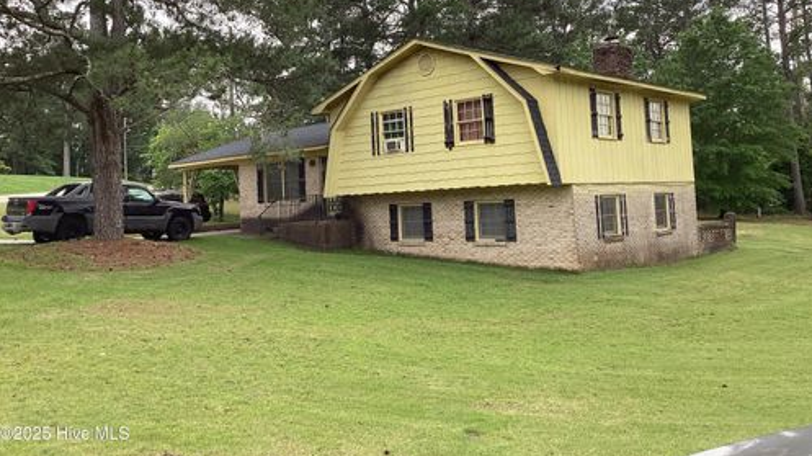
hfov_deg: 58.0
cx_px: 407
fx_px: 732
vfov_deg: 34.3
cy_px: 154
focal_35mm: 34
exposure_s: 1/351
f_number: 2.4
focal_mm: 3.3
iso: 25
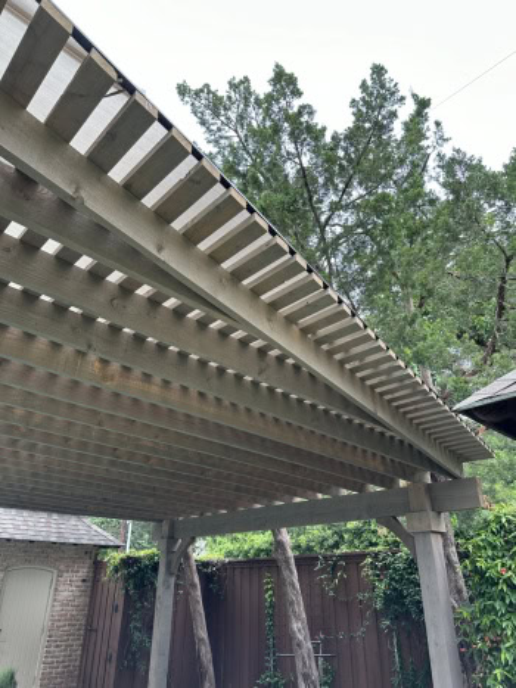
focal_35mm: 24
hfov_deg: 56.8
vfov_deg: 71.6
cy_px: 344
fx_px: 477
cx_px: 258
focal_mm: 6.9
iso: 80
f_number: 1.8
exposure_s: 1/386
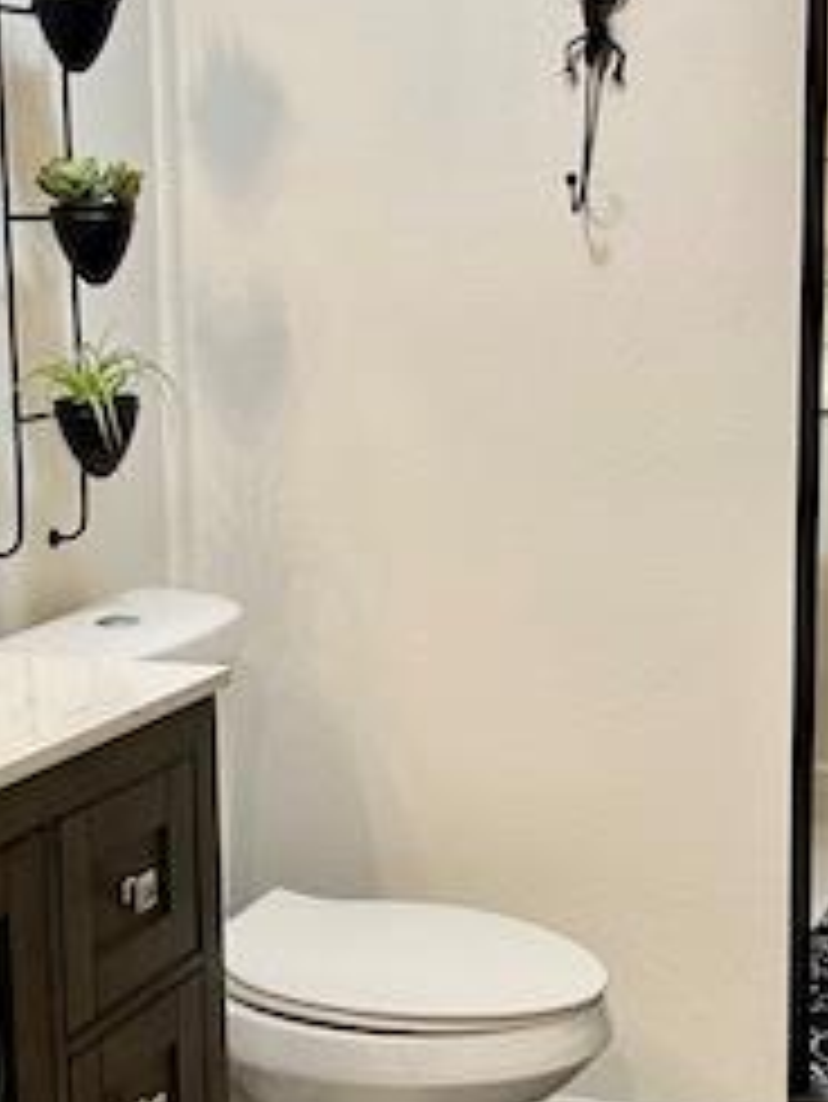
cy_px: 625
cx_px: 356
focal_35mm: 68
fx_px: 2167
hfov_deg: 21.6
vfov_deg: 28.5
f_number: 1.6
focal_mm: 5.1
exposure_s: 1/60
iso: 80
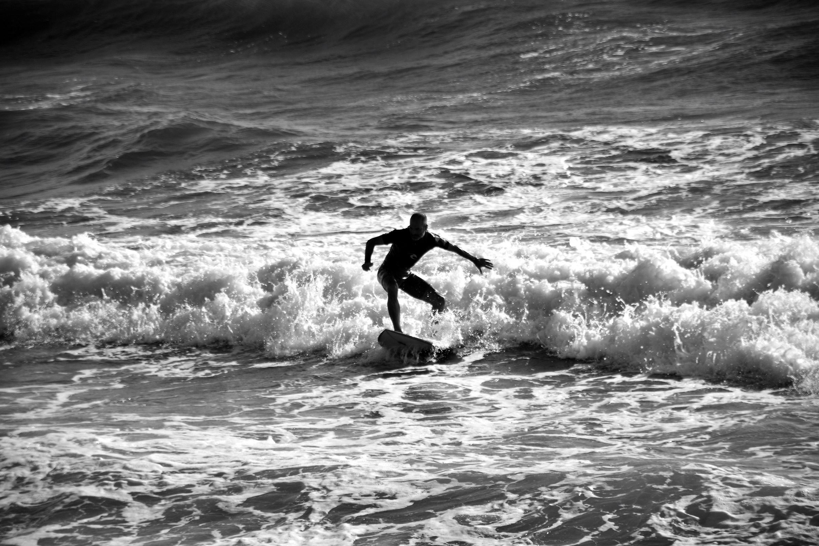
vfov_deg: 6.5
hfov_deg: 9.8
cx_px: 410
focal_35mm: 210
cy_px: 273
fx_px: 4777
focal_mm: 140
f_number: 5.6
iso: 100
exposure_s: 1/500
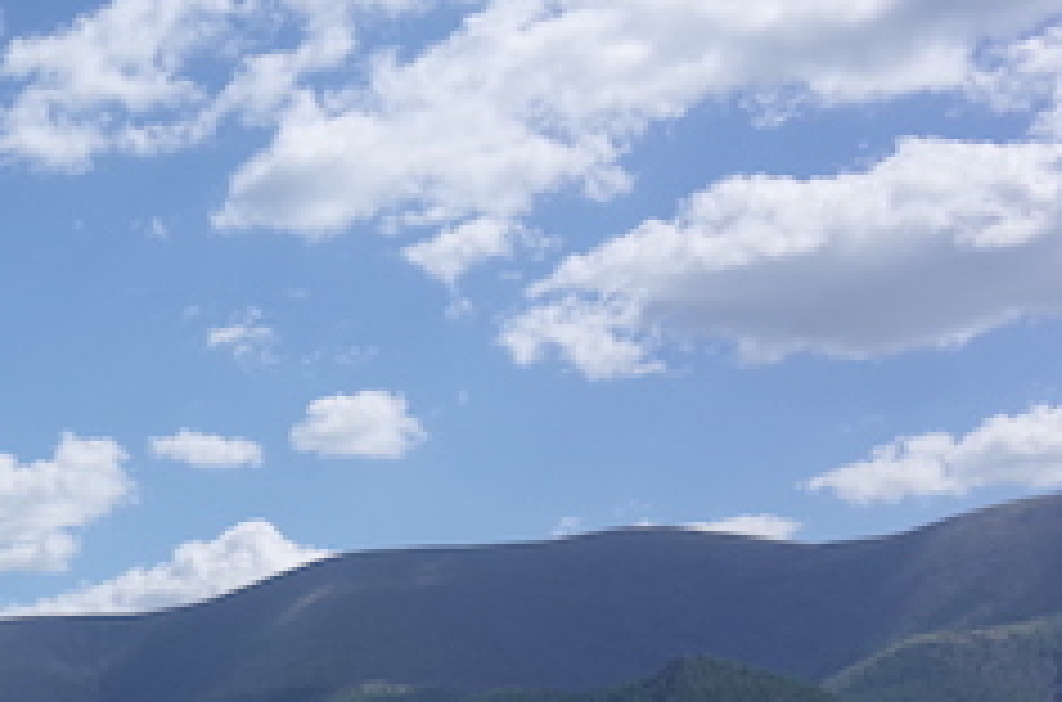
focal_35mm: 76
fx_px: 2236
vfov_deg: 17.8
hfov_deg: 23.7
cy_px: 482
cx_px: -306
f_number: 5.6
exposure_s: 1/1250
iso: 200
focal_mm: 18.3
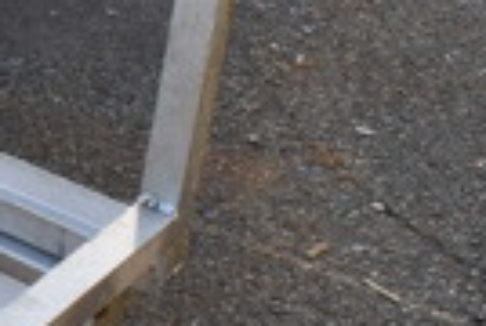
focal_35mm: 123
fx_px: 1664
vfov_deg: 11.2
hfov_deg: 14.1
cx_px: -468
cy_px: 98
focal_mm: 18
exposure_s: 1/250
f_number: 6.3
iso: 200
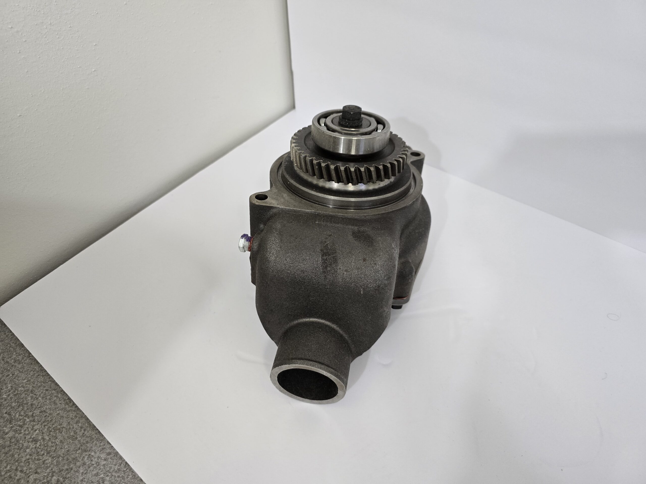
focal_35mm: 23
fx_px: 429
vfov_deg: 58.9
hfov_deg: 73.9
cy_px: 242
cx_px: 323
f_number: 1.7
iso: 160
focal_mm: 6.3
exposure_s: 1/120
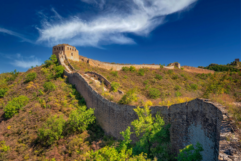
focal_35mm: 28
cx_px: 120
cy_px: 80
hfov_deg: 65.5
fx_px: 188
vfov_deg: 46.4
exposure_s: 1/40
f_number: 11
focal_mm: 28
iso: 100
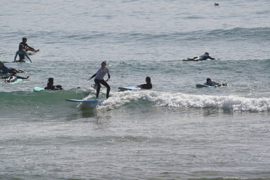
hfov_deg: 4.1
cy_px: 76
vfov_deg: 2.7
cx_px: 120
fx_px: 3780
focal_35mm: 504
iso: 100
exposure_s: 1/800
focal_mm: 400
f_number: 6.3
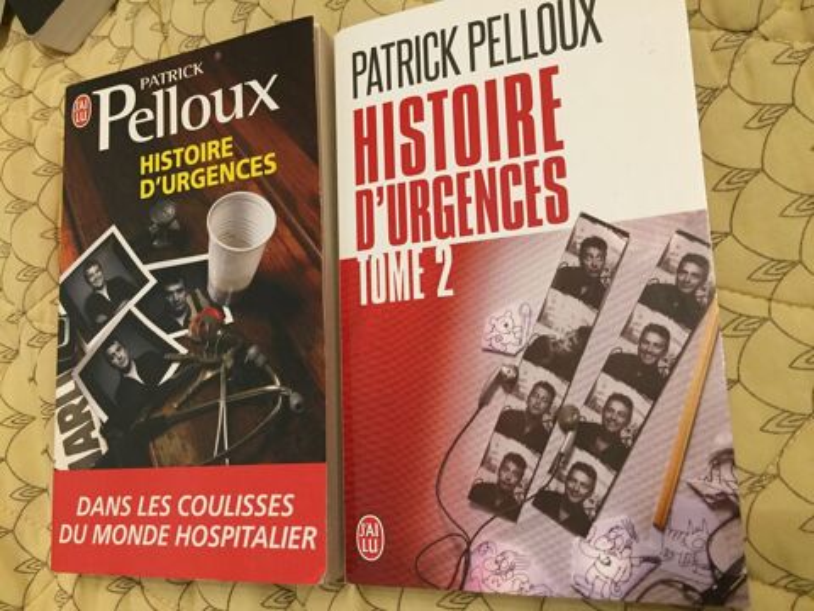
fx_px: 682
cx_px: 407
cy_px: 306
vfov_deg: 48.2
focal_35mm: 29
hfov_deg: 61.7
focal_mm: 4.15
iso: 200
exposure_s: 1/33
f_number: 2.2
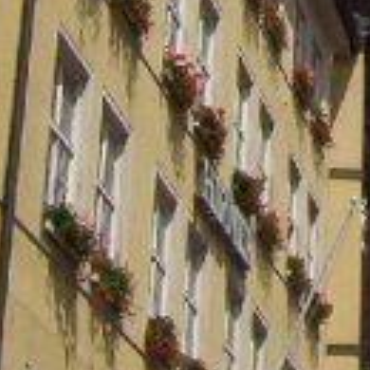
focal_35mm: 157
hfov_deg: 10.8
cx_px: 541
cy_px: -122
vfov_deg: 10.9
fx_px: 1899
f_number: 5.24
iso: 100
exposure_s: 1/1195
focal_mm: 5.54
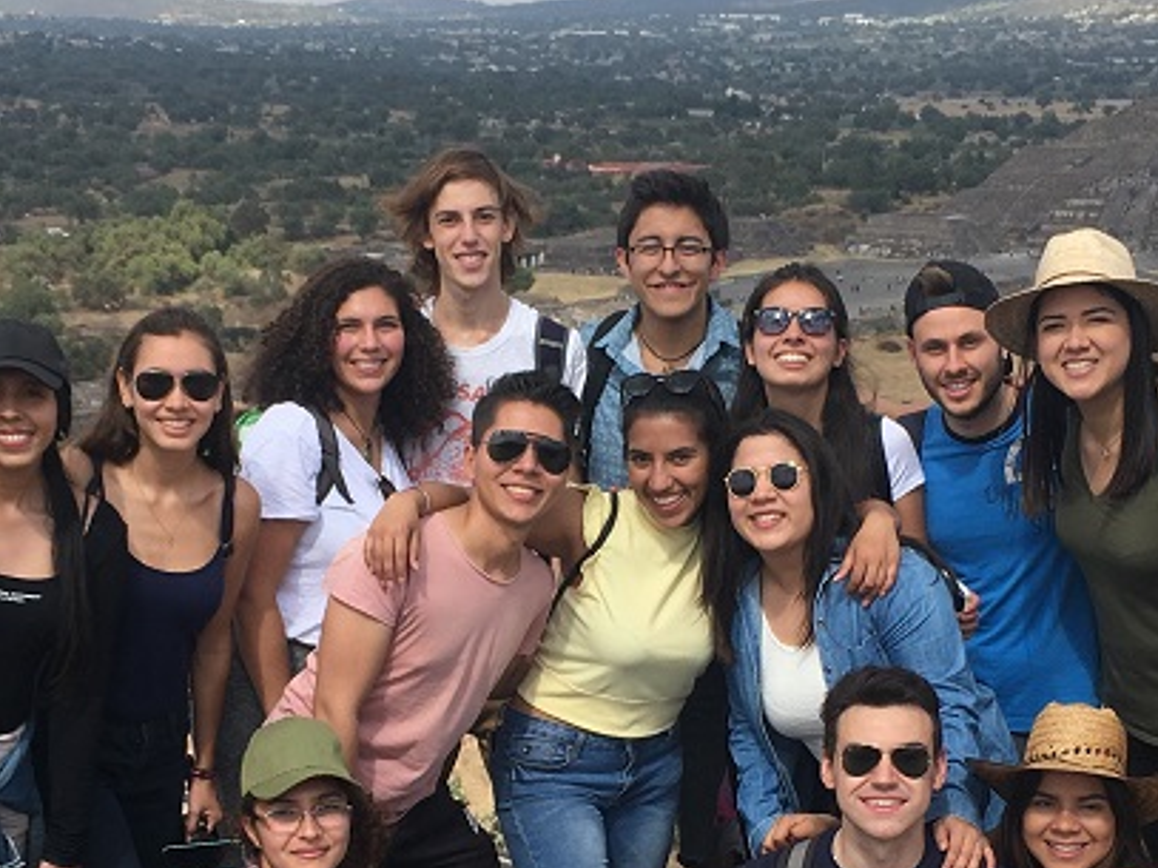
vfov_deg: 20.0
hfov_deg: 26.7
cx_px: 543
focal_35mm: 73
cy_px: 674
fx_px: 2441
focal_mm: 4.15
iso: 25
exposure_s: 1/1166
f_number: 2.2
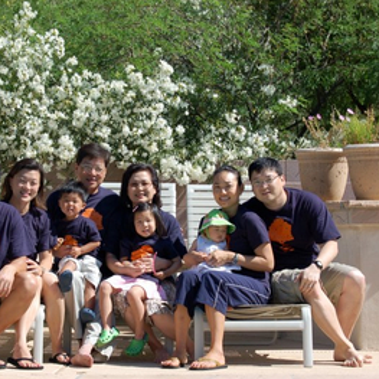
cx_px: 133
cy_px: 190
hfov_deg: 16.3
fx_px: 1321
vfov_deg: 16.3
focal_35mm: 107
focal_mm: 55
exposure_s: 1/250
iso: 200
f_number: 8
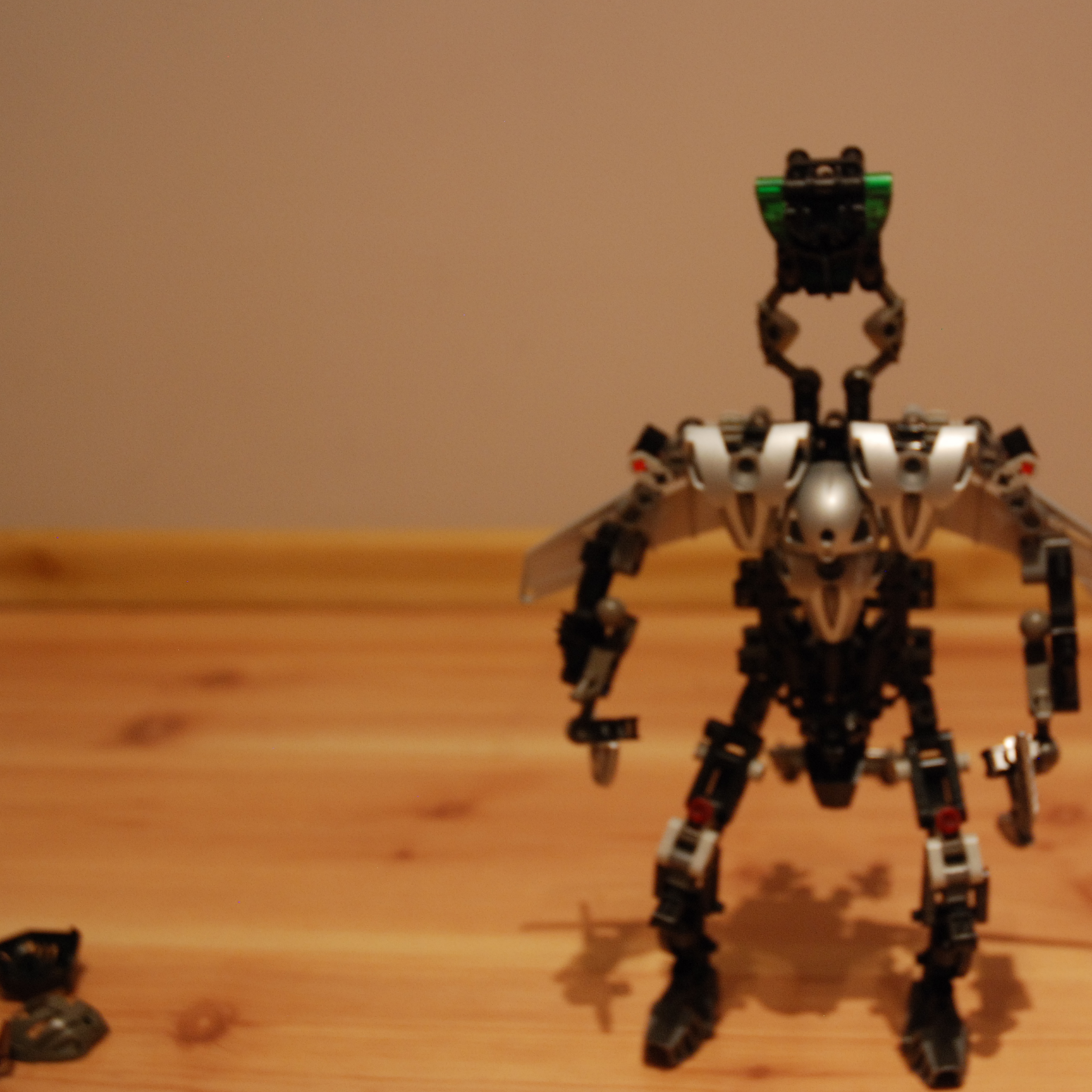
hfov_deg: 34.6
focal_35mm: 49
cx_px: 722
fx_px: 1736
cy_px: 537
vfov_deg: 34.9
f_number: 3.8
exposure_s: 1/6
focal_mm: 25
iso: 500
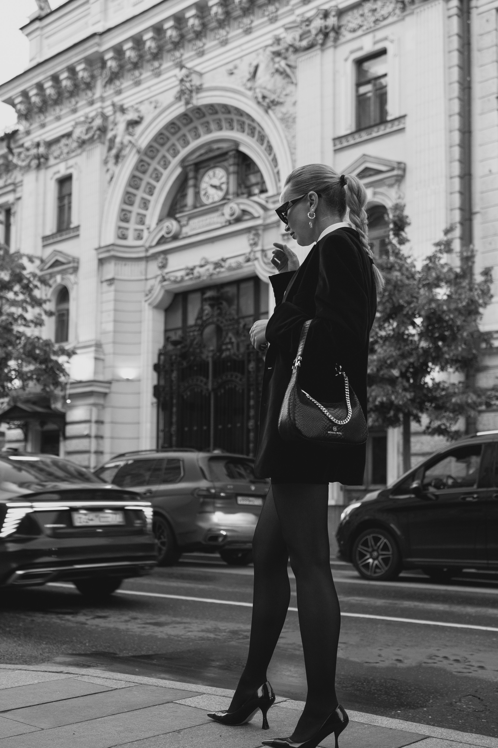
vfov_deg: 47.4
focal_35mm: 41
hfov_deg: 32.6
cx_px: 249
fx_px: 851
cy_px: 374
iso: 640
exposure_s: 1/180
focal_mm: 27
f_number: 2.2
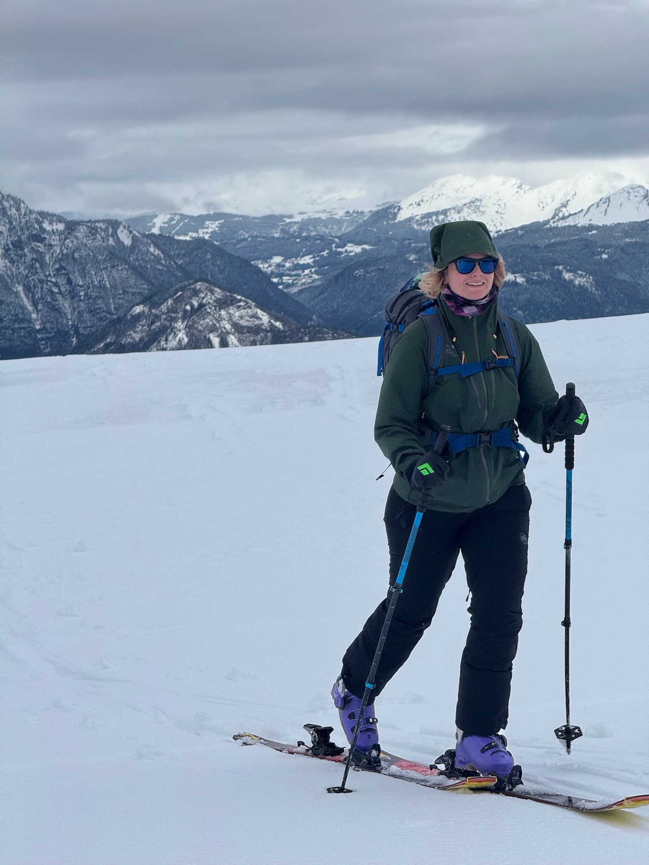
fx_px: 3000
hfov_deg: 12.3
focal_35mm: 120
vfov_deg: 16.4
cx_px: 324
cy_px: 432
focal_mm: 15.66
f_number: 2.8
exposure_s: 1/2083
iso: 50
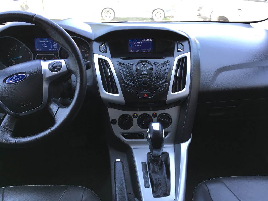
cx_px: 134
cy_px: 100
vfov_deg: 48.2
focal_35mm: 29
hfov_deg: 61.7
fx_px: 225
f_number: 2.2
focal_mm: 4.15
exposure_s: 1/40
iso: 25
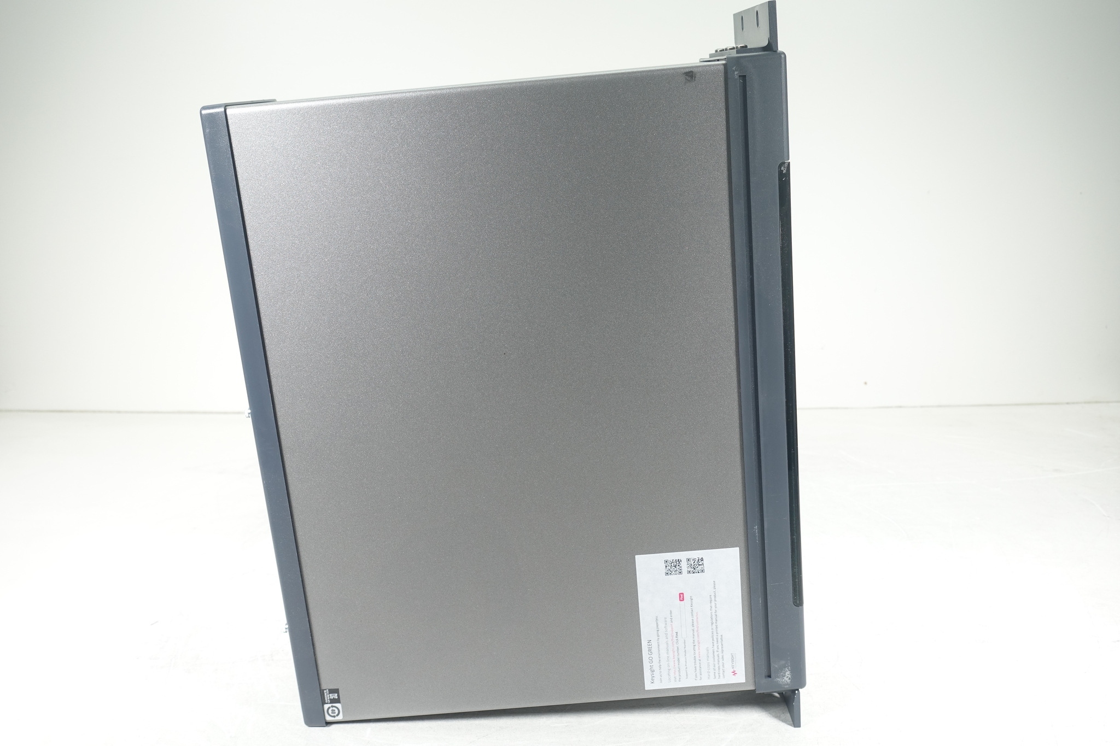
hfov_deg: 53.1
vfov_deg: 36.9
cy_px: 373
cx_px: 560
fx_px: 1120
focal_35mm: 36
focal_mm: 13.16
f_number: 4
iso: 125
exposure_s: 1/80
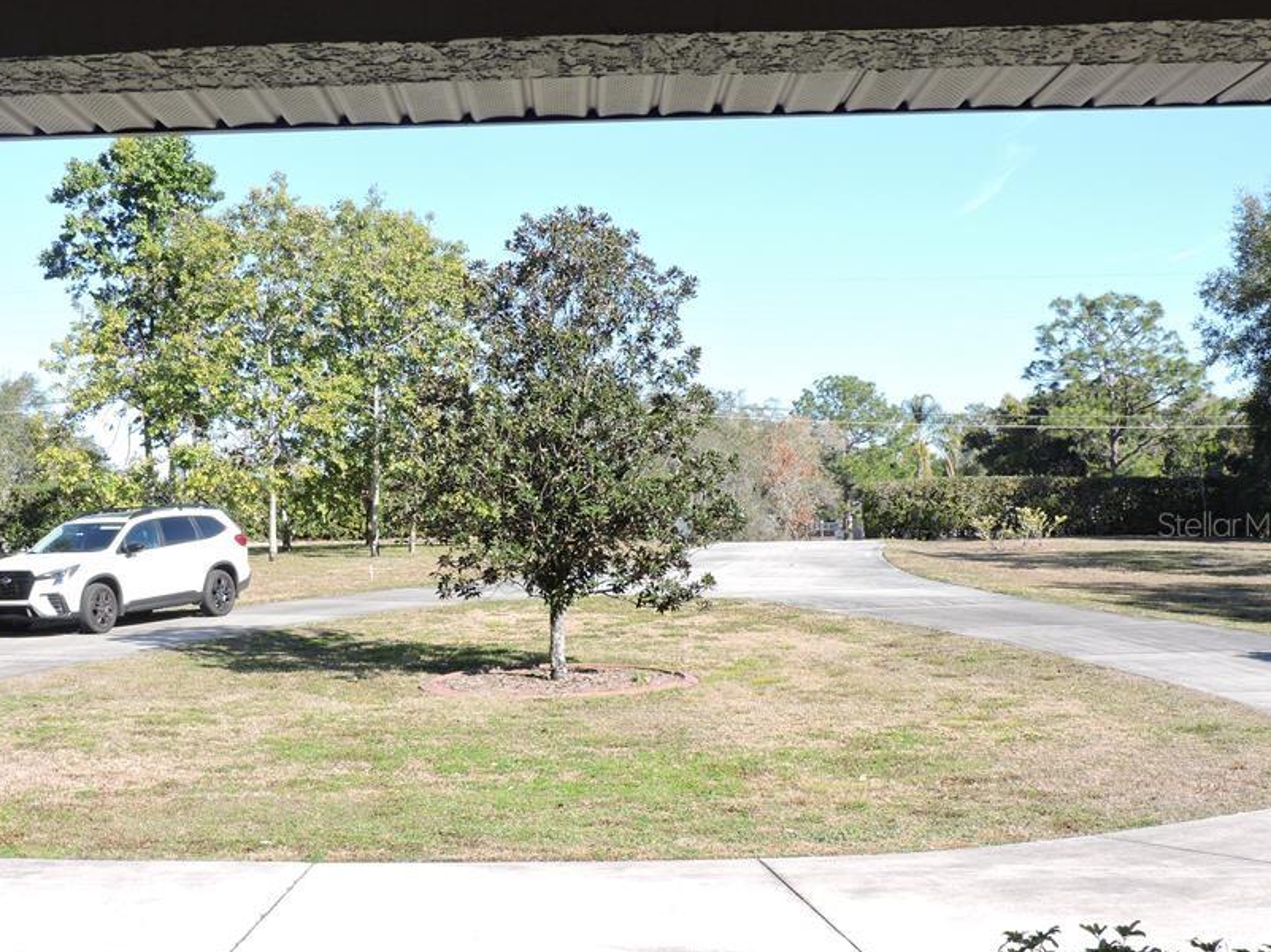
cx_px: 495
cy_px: 524
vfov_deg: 26.5
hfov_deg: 34.8
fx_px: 2019
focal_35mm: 55
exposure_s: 1/400
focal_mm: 7.7
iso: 100
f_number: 3.4
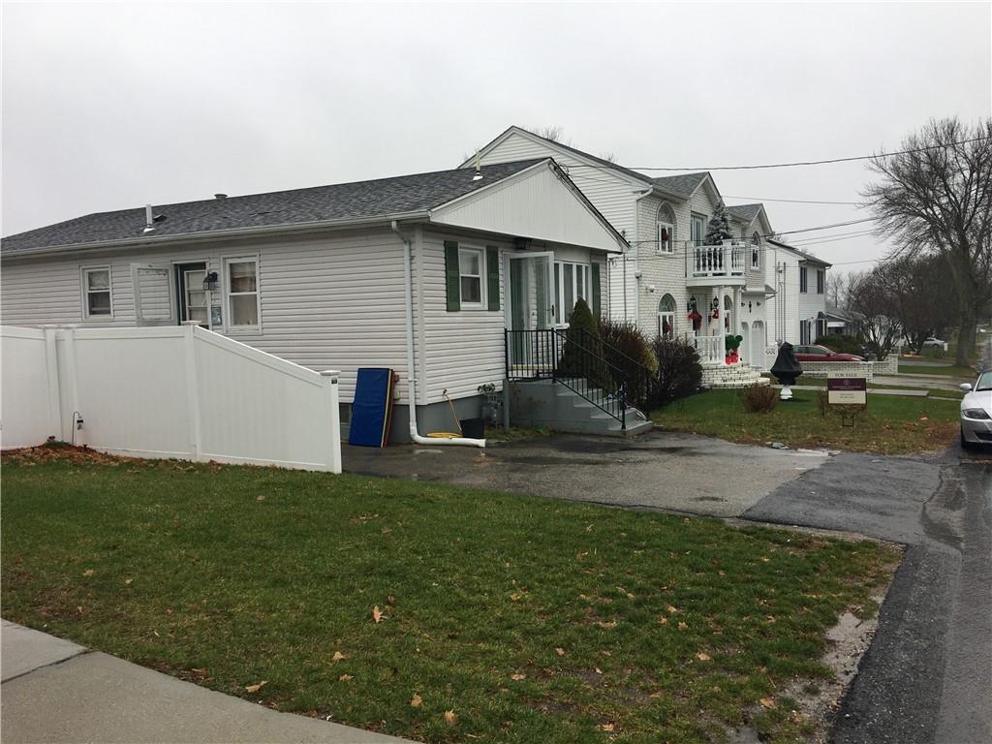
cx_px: 496
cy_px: 372
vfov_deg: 48.2
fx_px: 831
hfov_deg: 61.7
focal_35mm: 29
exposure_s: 1/225
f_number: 2.2
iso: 25
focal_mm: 4.15
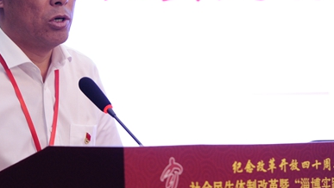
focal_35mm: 303
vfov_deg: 4.0
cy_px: 50
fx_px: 2684
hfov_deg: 7.1
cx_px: 94
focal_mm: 160
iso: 2500
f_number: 3.5
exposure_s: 1/100
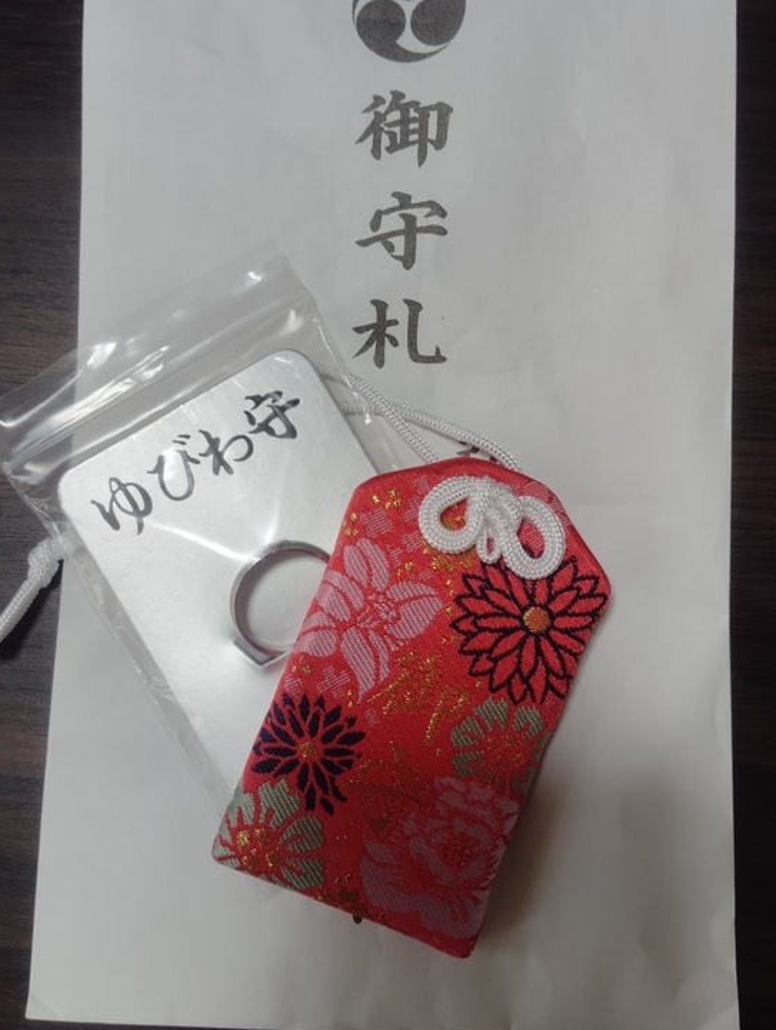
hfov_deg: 43.0
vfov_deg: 55.2
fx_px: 984
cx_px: 396
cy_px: 466
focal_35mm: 33
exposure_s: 1/100
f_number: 1.8
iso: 602
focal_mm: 4.22
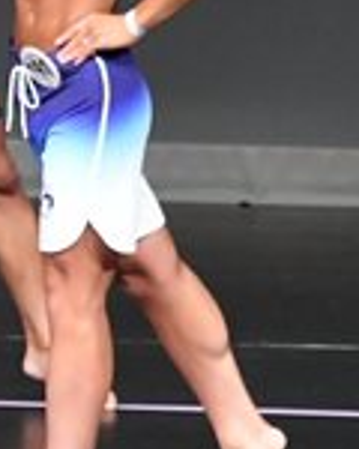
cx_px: -773
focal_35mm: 1055
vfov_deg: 1.8
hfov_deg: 1.5
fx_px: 14012
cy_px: 42
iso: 5000
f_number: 5.6
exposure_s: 1/400
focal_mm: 145
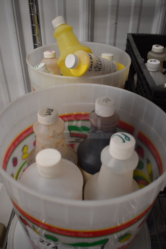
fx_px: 228
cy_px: 124
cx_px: 83
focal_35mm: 33
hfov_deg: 40.0
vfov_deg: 57.2
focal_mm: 22
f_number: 3.8
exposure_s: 1/125
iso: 1000
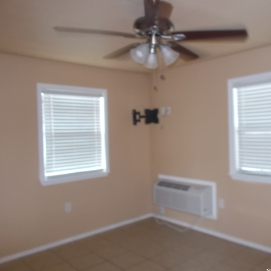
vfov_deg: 52.5
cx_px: 177
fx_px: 275
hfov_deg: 51.7
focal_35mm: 31
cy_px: 137
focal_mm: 4.6
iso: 200
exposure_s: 1/25
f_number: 3.2
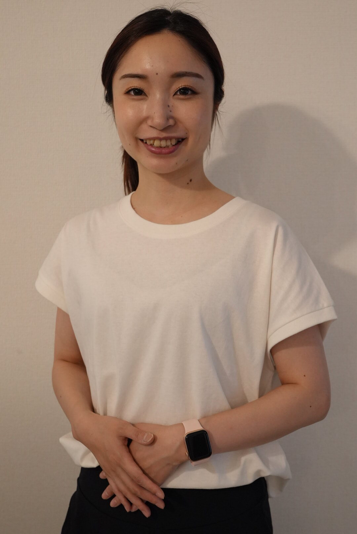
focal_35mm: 45
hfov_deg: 29.9
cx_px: 178
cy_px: 267
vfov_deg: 43.6
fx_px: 668
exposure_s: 1/160
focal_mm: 30
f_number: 4
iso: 2500
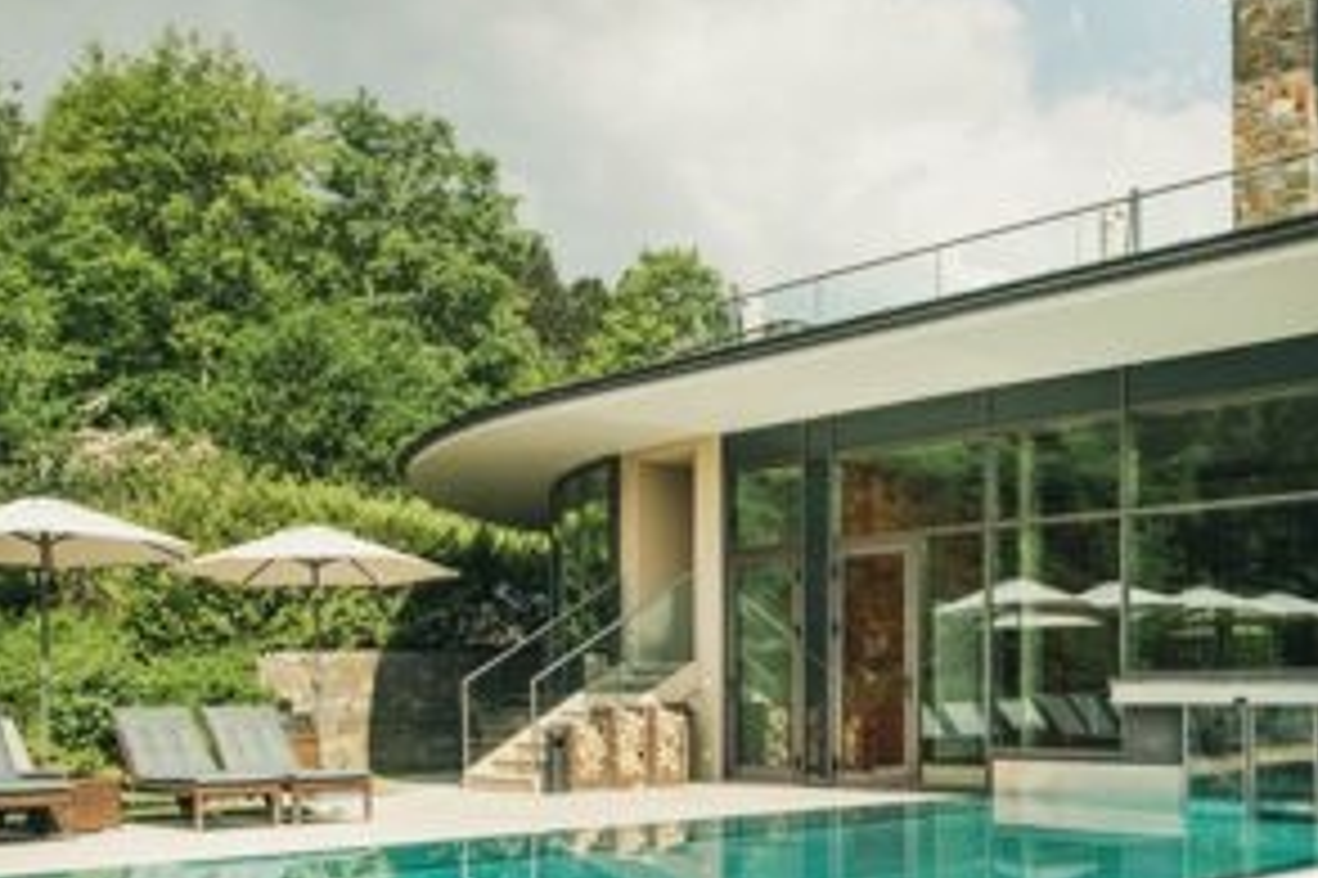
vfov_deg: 32.0
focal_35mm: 41
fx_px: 1500
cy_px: 662
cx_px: 1017
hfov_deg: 45.5
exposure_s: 1/500
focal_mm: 20
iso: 100
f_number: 5.6
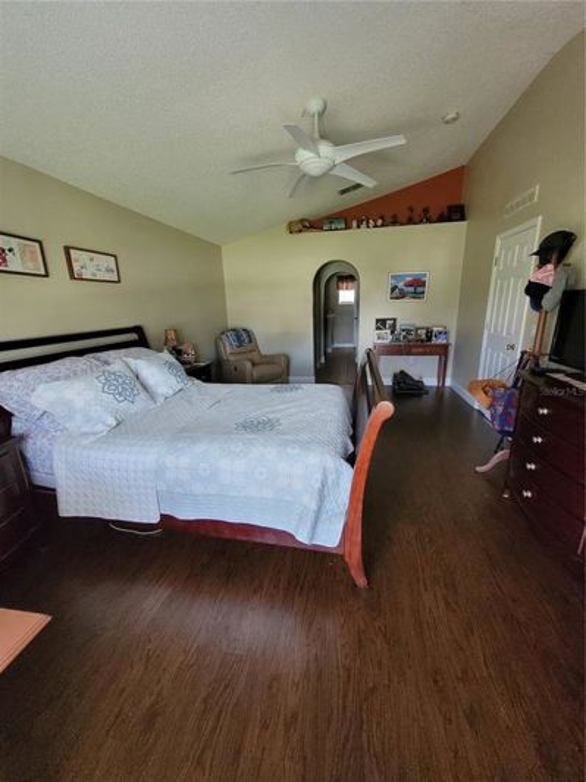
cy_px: 391
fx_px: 293
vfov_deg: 106.2
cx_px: 293
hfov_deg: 89.9
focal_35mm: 13
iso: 400
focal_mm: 1.74
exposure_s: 1/60
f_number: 2.2
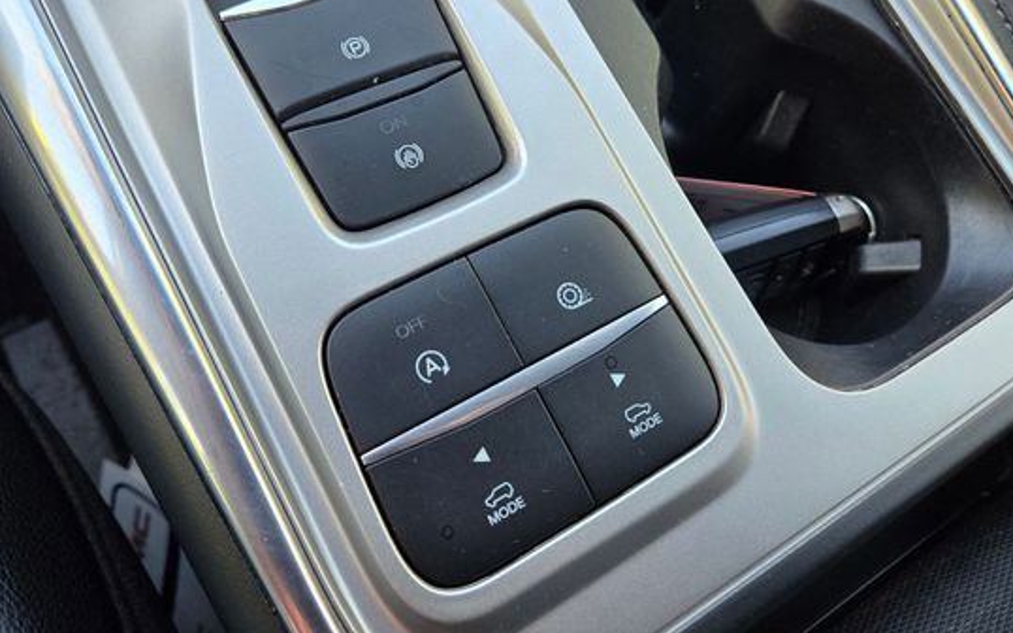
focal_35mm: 29
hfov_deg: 64.6
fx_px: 800
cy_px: 241
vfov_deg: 42.8
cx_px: 482
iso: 125
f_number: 1.8
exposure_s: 1/180
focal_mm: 5.4
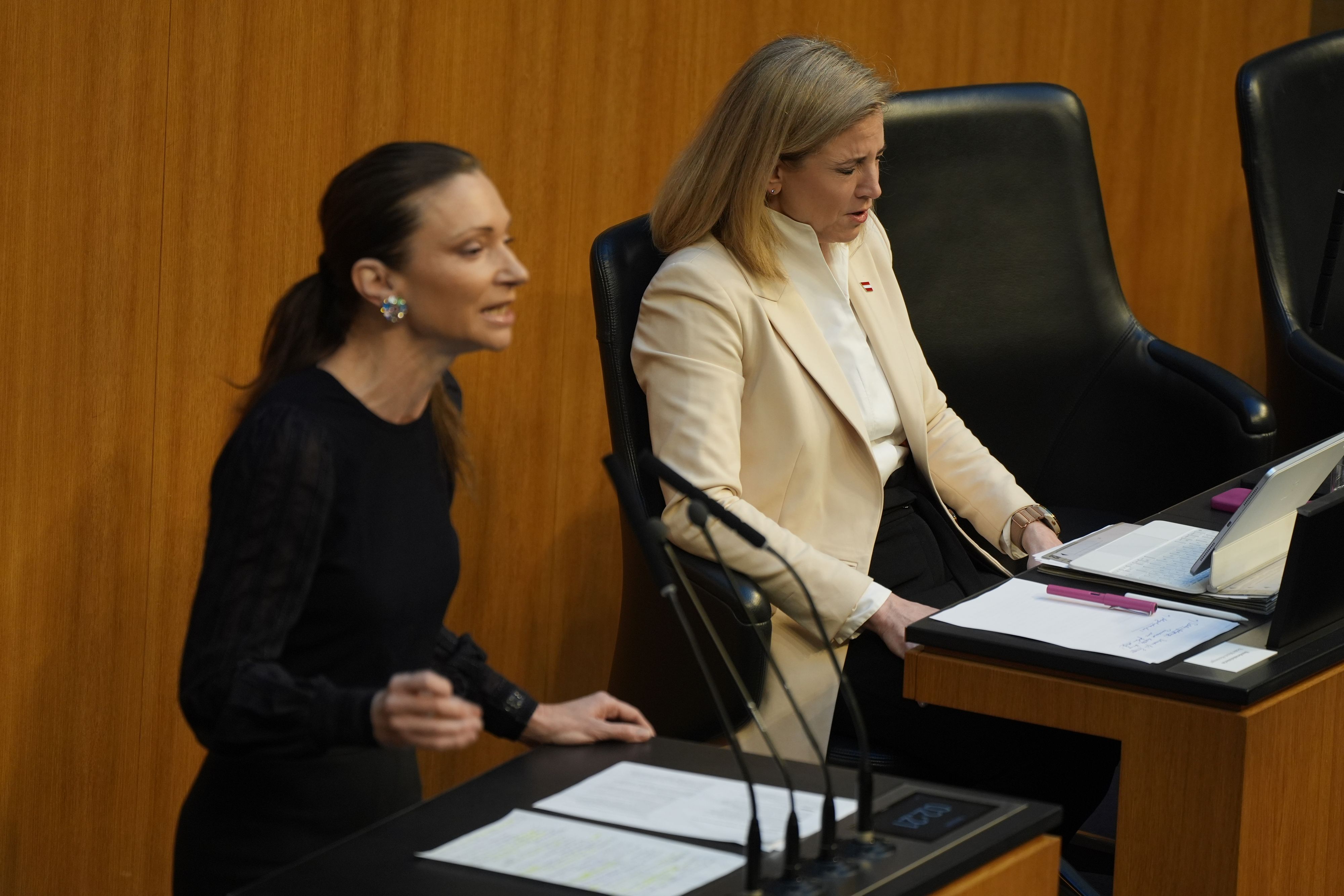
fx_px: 11760
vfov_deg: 4.4
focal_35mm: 315
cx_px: 672
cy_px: 448
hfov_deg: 6.5
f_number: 5.6
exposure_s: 1/250
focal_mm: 315
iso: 1250
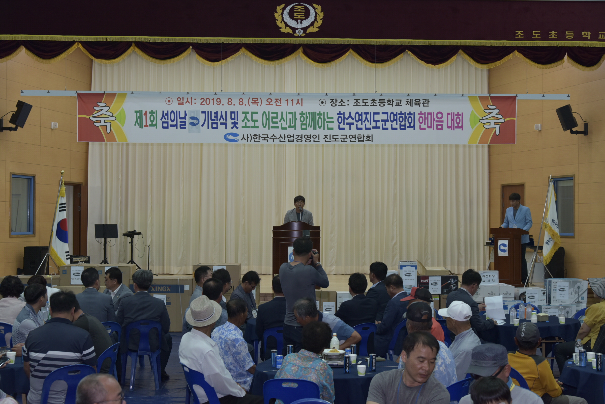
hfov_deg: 41.1
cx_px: 302
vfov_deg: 28.1
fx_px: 807
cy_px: 202
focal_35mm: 48
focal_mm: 48
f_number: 5
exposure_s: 1/125
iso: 640
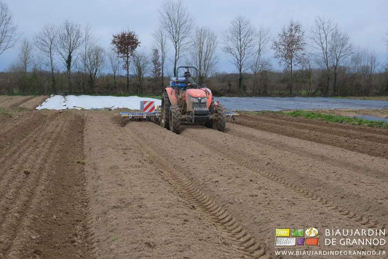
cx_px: 194
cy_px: 130
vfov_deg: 26.5
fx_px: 550
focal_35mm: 51
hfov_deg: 38.9
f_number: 6.4
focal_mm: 34.3
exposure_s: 1/200
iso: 320
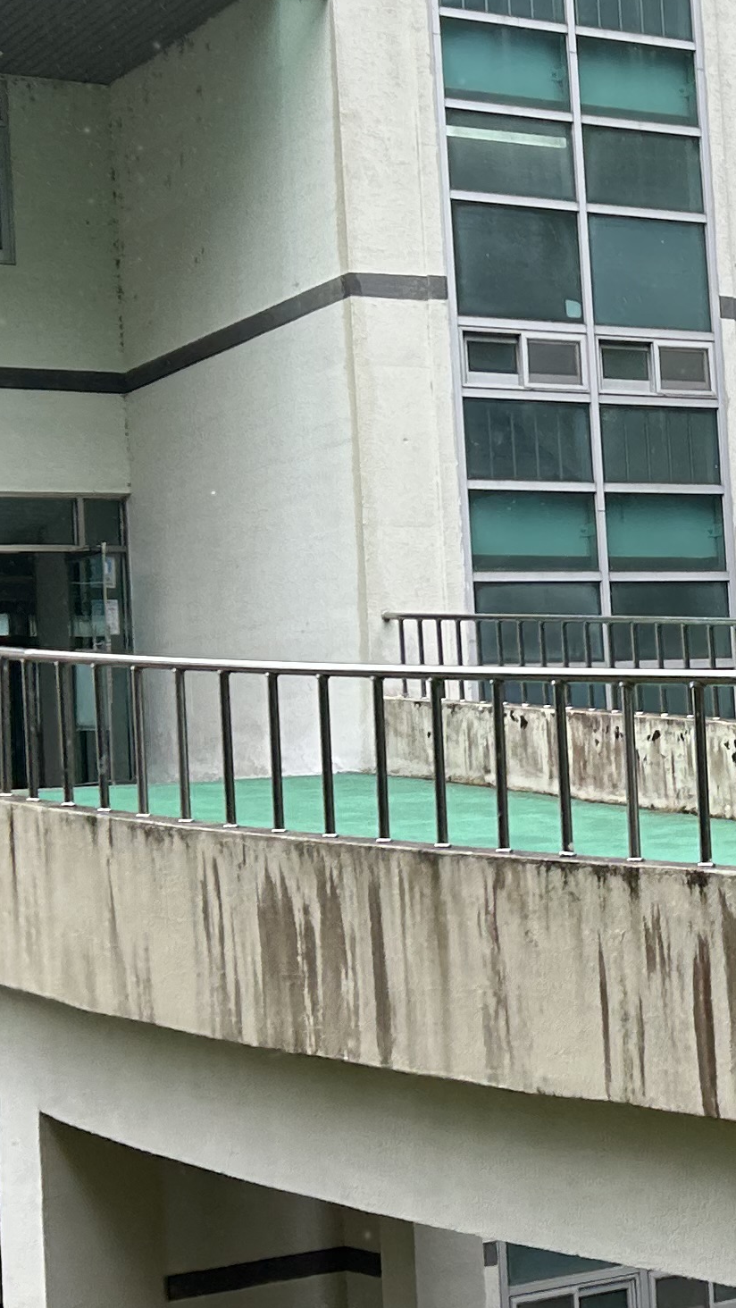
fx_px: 2705
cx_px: 868
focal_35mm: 78
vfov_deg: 27.2
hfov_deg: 15.0
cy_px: 596
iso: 50
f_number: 1.5
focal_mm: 5.7
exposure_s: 1/769
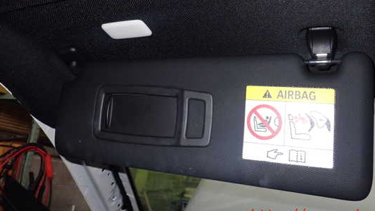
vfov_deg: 31.7
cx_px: 199
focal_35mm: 37
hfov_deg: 54.0
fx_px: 368
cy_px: 66
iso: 400
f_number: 6.3
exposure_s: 1/30
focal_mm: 5.4
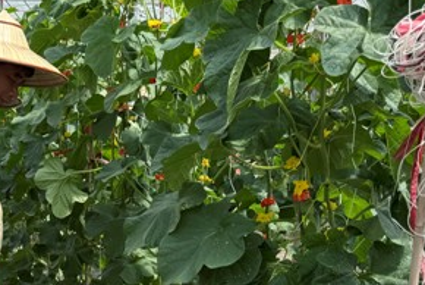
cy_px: 310
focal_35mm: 55
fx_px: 650
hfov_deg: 32.7
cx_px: -18
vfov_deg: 23.2
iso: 80
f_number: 1.78
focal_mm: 6.76
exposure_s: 1/1721
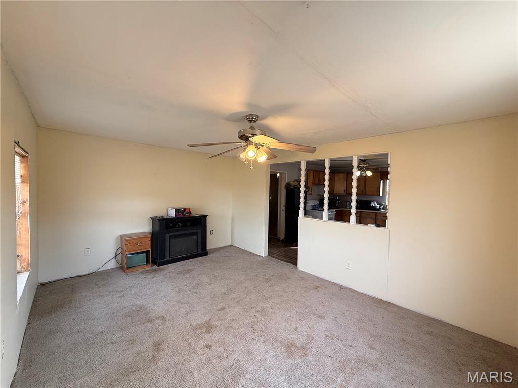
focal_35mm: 14
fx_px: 209
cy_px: 194
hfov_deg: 102.1
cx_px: 259
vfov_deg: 85.7
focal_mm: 2.22
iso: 125
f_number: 2.2
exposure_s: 1/99
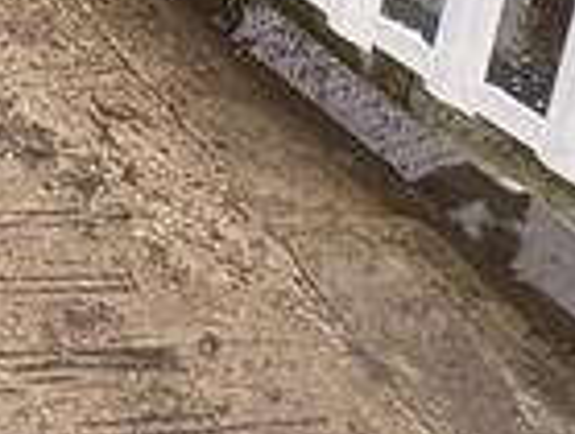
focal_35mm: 90
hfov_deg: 16.2
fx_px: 1499
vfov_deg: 13.3
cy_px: -529
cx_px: -608
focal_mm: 2.22
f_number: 2.2
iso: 160
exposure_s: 1/99
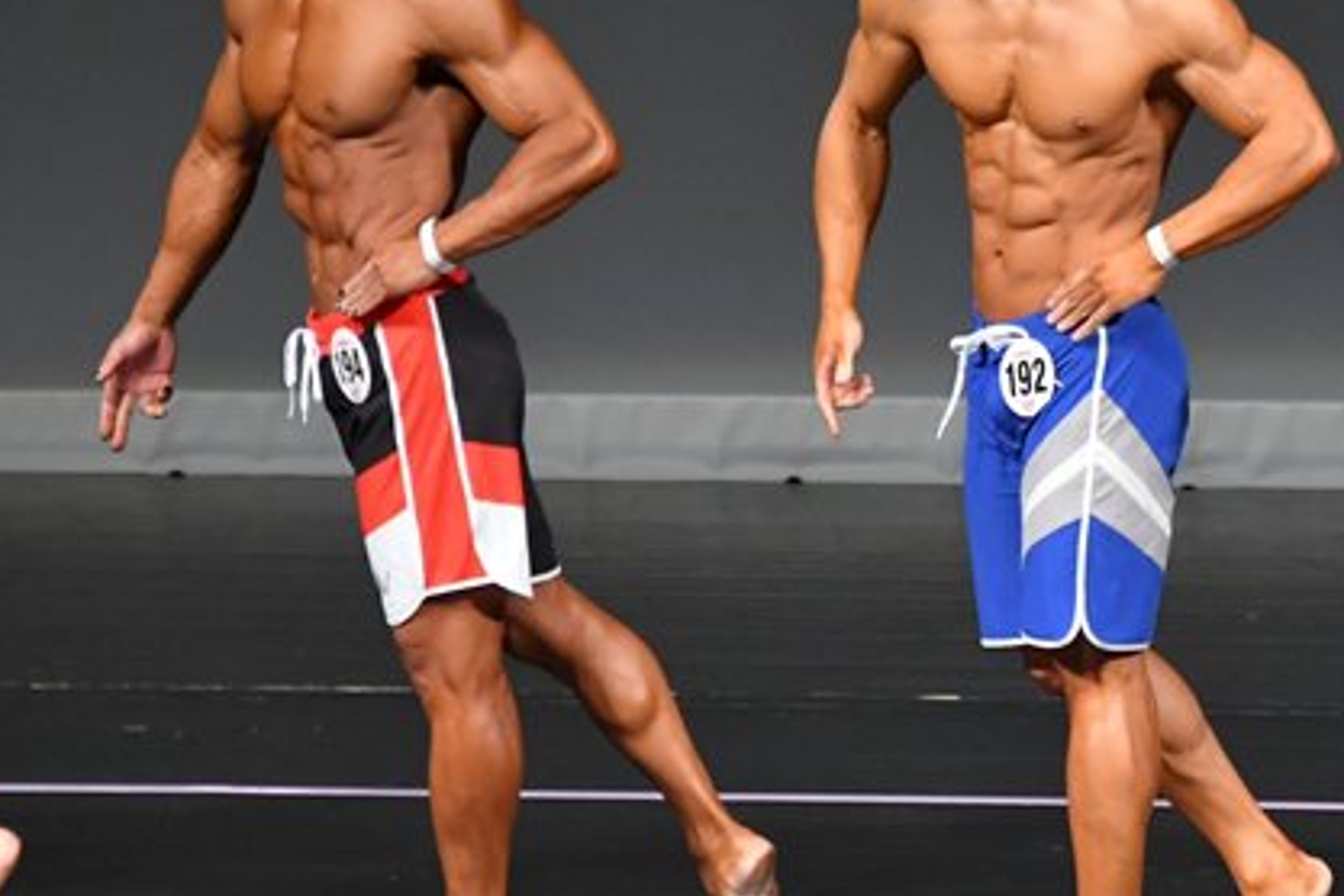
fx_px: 21838
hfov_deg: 3.5
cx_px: 1068
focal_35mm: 585
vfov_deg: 2.4
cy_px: 371
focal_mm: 210
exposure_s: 1/400
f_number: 5.6
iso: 4000
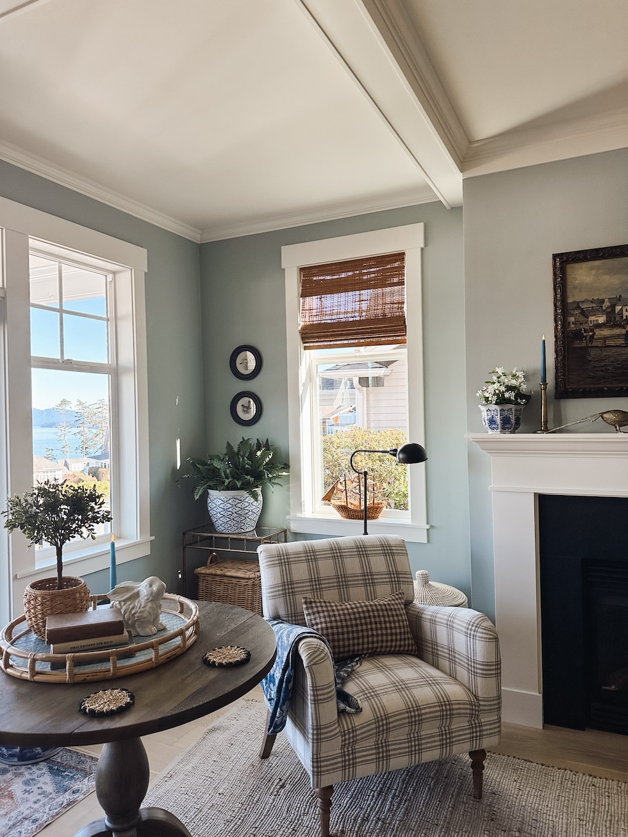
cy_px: 418
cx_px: 314
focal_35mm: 24
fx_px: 581
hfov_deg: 56.8
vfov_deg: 71.6
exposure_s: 1/390
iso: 80
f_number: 1.8
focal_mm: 6.86
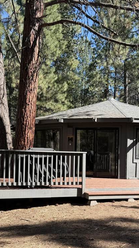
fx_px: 295
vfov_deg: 45.1
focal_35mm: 45
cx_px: 78
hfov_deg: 26.5
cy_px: 154
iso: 80
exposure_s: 1/1122
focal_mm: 6.76
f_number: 1.78
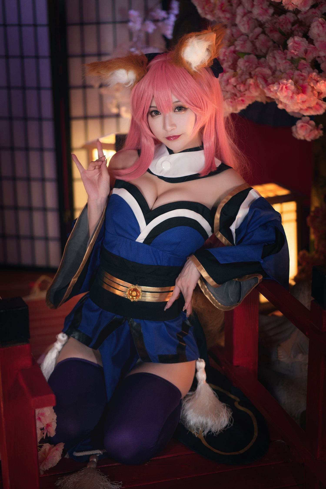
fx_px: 1154
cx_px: 163
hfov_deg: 16.1
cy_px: 244
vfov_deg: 23.9
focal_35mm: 85
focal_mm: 85
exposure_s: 1/160
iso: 1250
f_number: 2.5
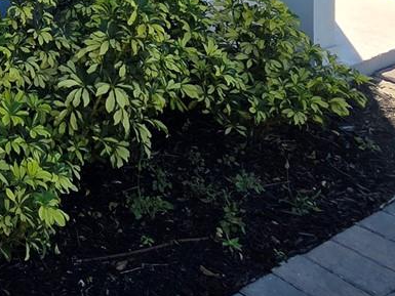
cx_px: -89
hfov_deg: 29.9
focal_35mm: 54
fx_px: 616
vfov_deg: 23.0
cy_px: -120
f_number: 1.9
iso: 40
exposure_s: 1/1468
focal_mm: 2.2
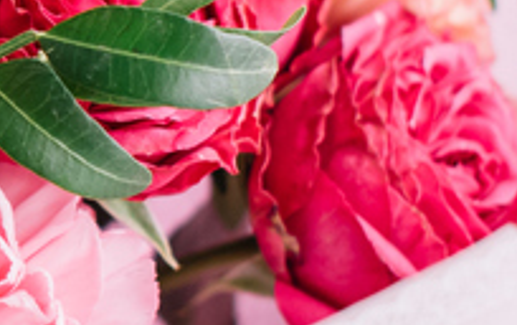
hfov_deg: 6.5
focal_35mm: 313
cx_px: -469
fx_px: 4415
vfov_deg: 4.2
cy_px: 52
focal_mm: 50
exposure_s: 1/200
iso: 500
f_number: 3.2
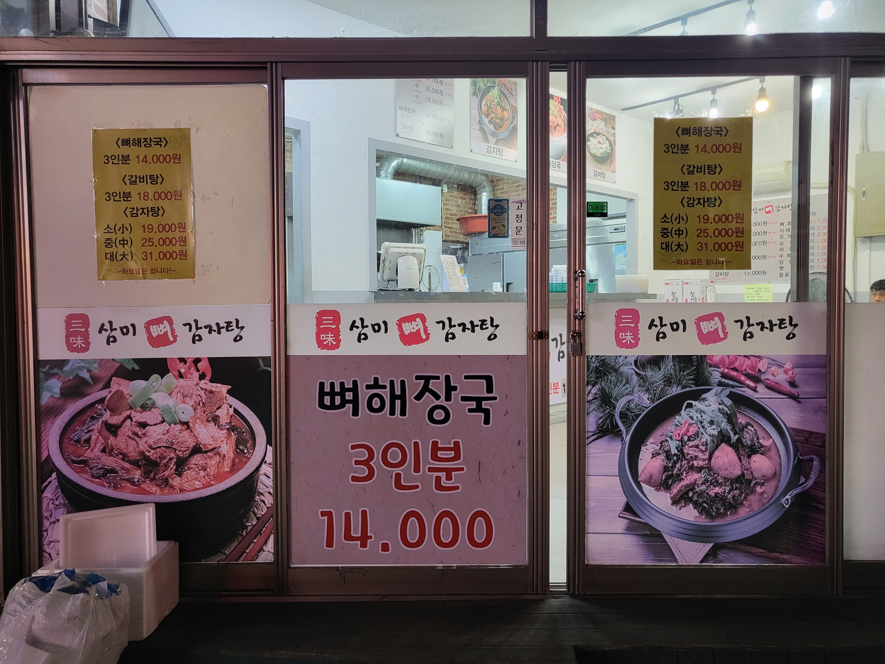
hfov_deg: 67.3
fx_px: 665
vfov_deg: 53.1
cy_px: 332
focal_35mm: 26
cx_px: 442
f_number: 1.8
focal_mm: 4.25
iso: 200
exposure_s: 1/40
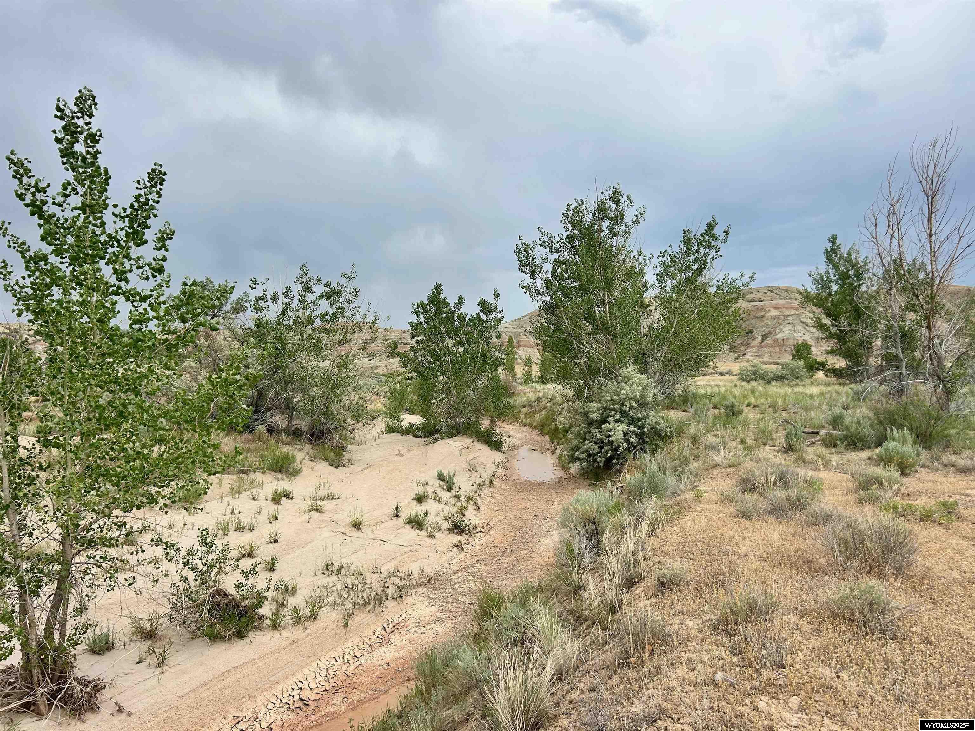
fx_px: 732
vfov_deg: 53.1
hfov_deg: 67.3
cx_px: 488
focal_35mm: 26
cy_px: 366
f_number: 1.5
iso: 50
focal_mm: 5.7
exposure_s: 1/3077
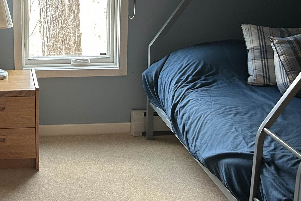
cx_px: 30
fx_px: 552
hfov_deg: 29.3
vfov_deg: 20.4
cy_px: 49
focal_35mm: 66
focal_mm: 5.7
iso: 160
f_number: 1.5
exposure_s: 1/60
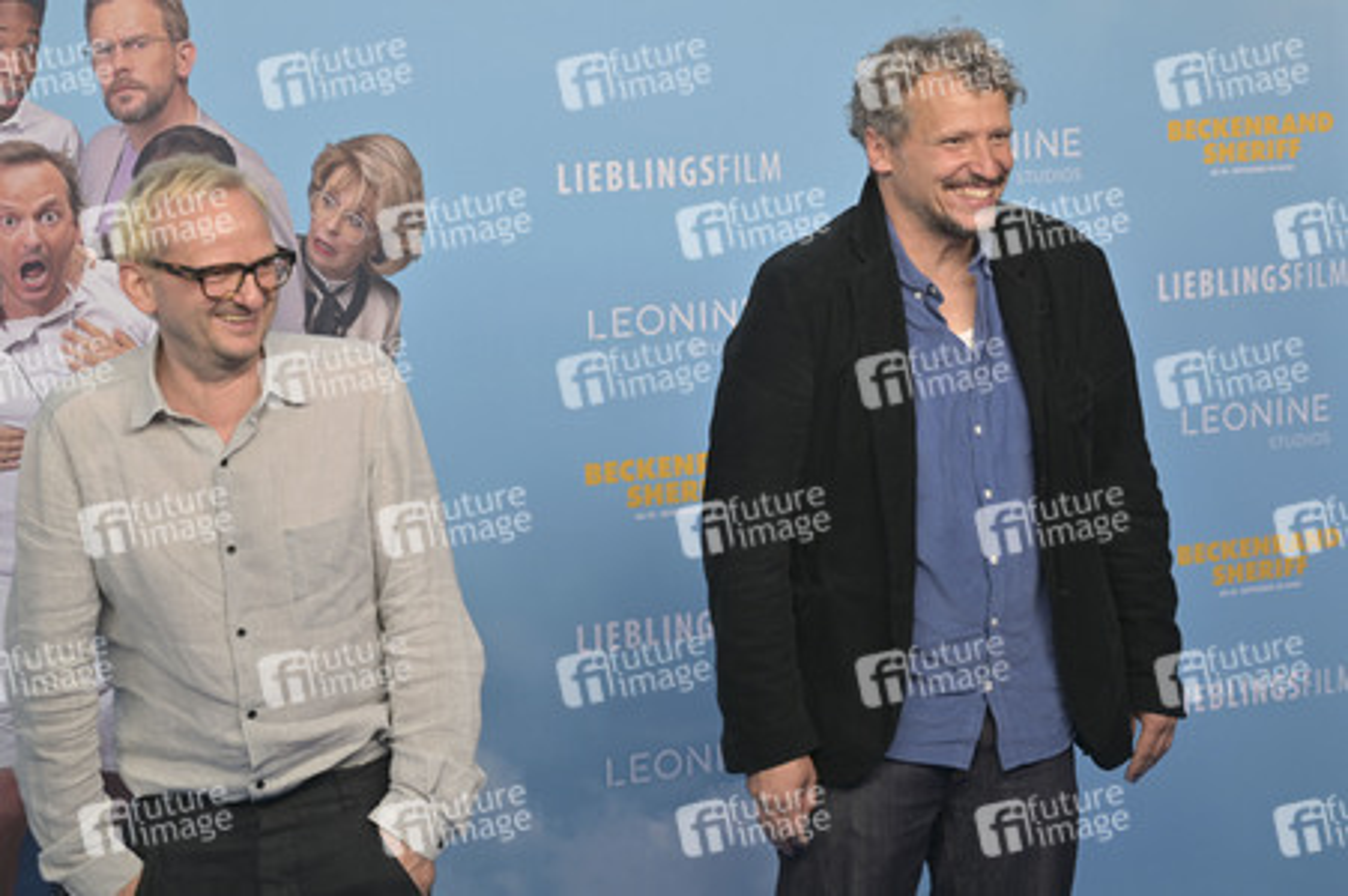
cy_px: 448
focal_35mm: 70
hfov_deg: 28.9
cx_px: 674
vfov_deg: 19.4
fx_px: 2619
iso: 160
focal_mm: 70
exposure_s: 1/200
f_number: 4
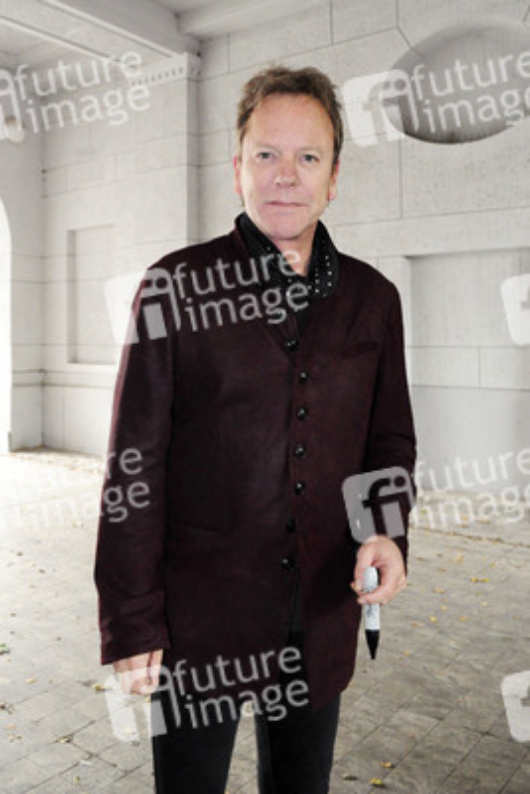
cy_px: 397
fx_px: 596
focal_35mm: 27
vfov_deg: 67.4
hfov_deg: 48.0
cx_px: 265
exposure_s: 1/80
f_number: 5.6
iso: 3200
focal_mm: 18
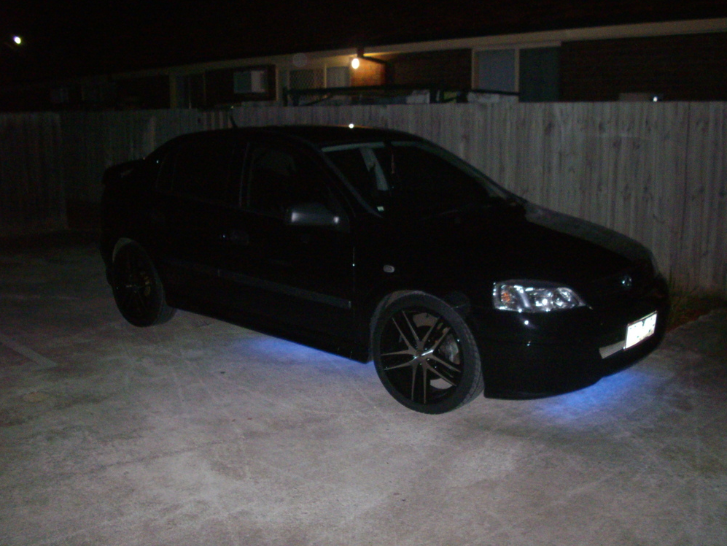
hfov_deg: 49.0
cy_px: 277
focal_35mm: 38
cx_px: 367
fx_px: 798
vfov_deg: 37.7
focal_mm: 6.2
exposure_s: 1/50
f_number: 2.8
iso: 400
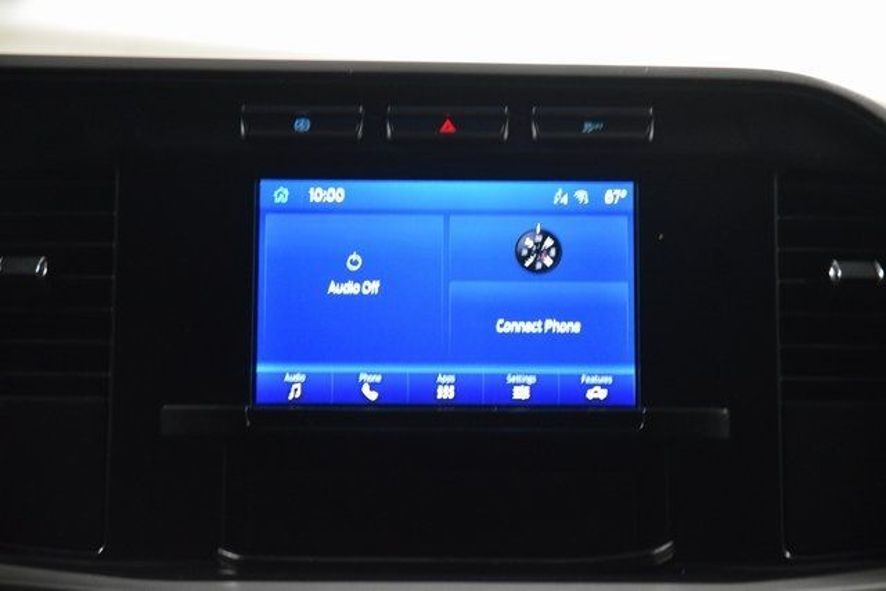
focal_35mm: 105
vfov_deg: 13.0
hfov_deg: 19.5
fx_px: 2585
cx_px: 443
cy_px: 296
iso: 3200
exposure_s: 1/25
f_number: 4.5
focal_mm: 70
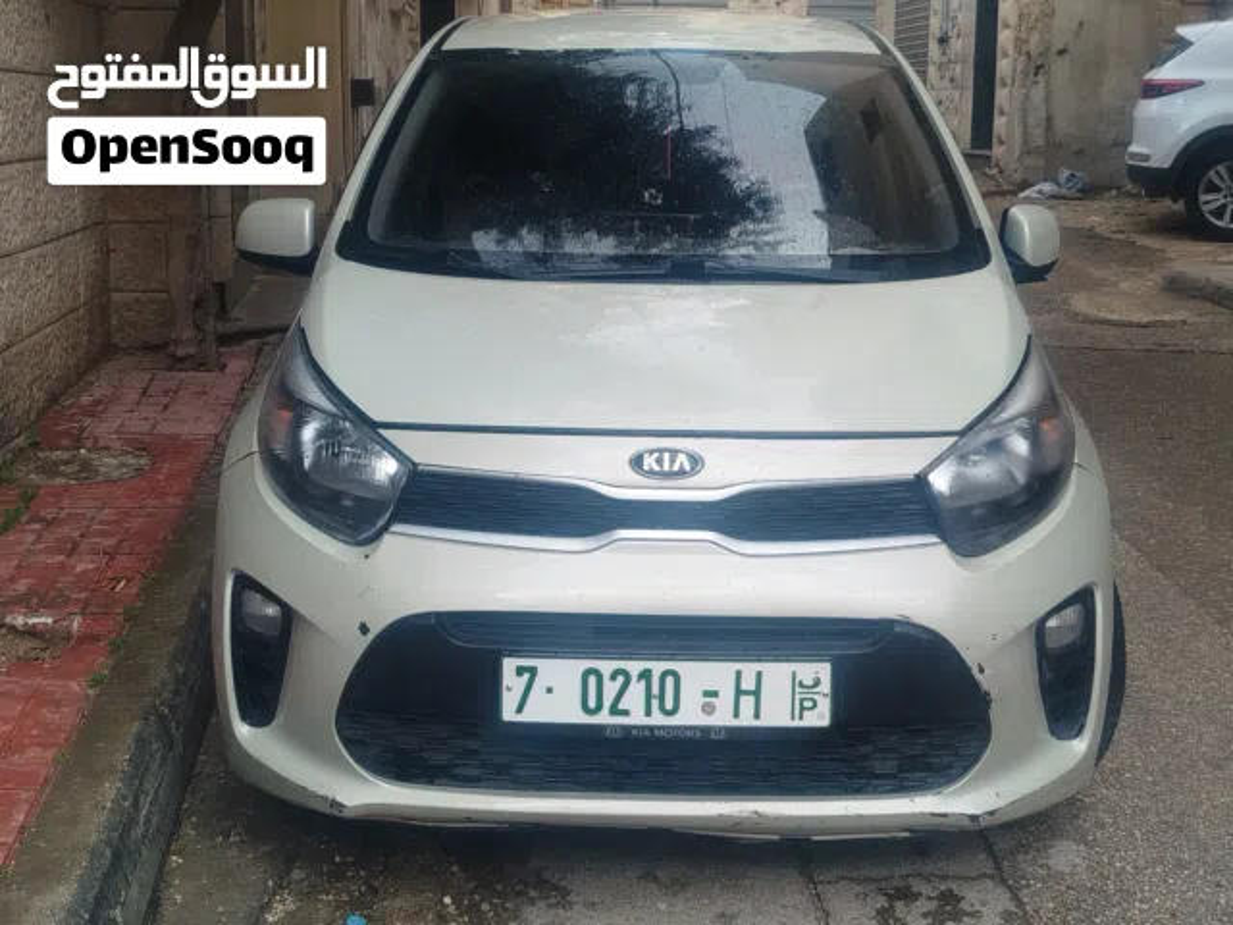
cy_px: 462
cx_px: 616
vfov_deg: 30.3
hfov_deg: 39.7
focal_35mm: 48
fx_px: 1710
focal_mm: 5.31
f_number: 1.7
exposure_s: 1/303
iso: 50
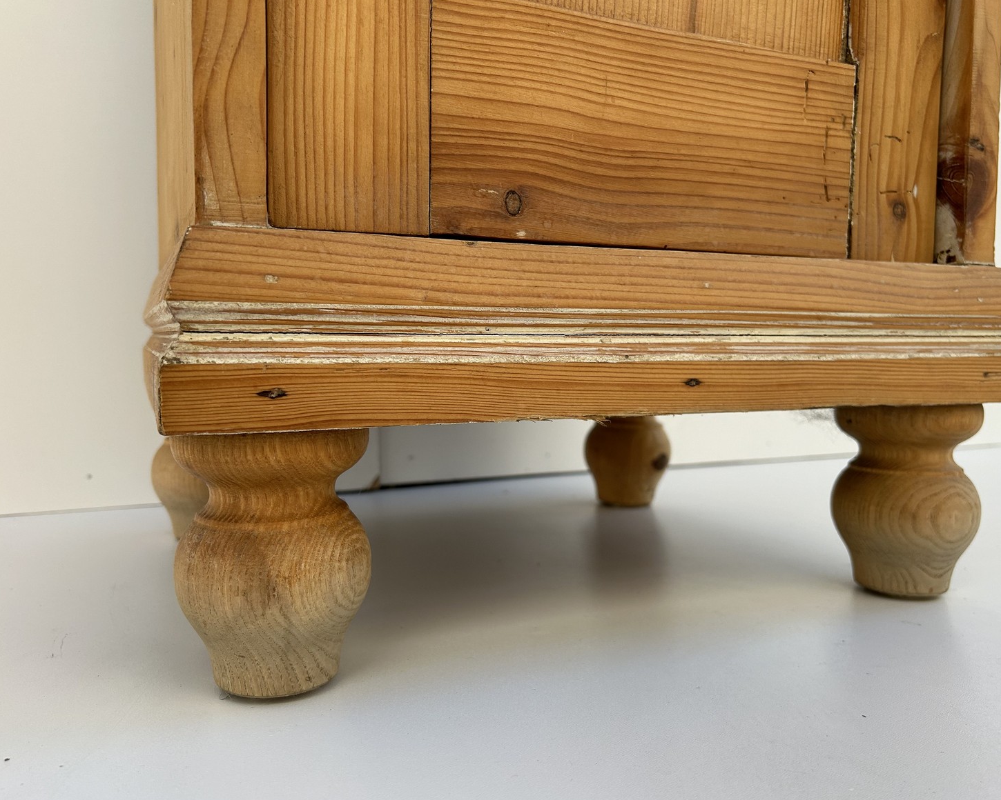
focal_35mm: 28
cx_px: 506
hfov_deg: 62.2
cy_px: 407
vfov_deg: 51.5
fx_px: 830
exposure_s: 1/1621
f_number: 1.5
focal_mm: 5.7
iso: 50
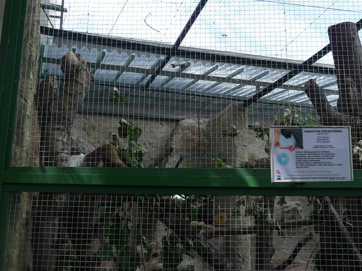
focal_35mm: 50
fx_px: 523
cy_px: 136
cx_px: 181
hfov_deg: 38.2
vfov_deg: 29.1
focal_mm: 5
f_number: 3.4
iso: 100
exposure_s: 1/250
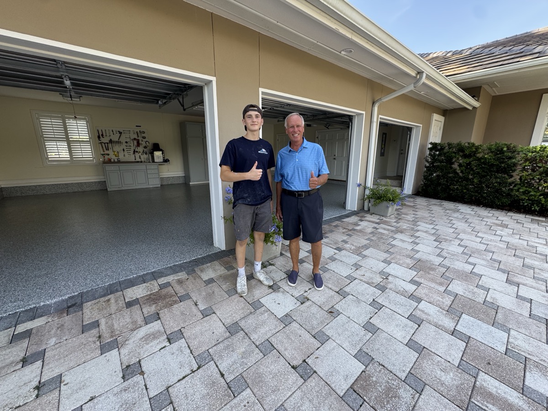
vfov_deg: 85.7
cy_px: 206
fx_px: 222
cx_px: 274
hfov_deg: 102.1
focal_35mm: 14
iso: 40
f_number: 2.2
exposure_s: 1/138
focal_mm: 2.22
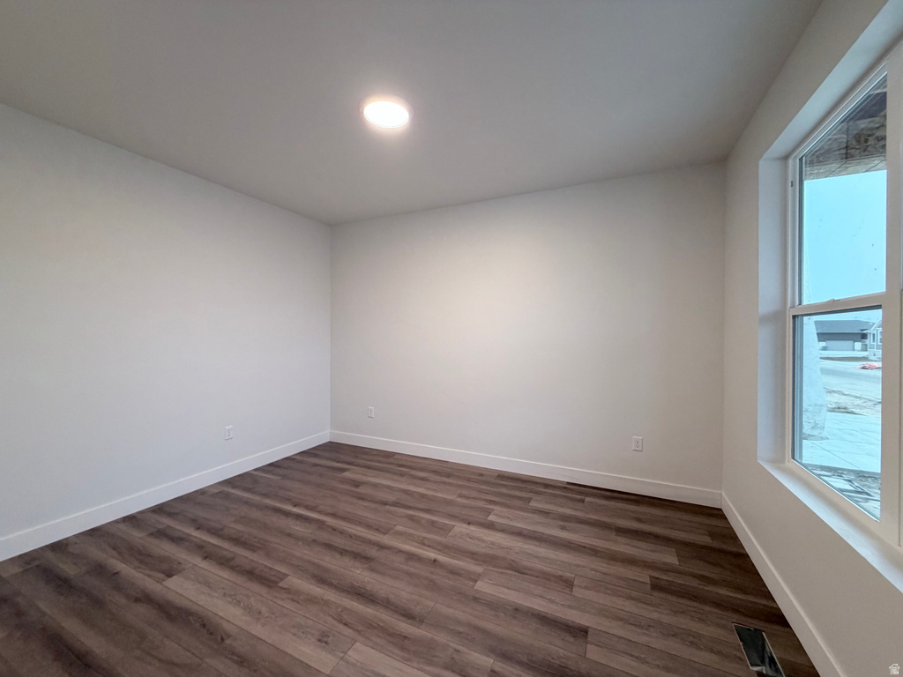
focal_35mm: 14
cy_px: 338
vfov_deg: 85.7
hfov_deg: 102.1
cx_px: 452
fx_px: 365
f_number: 2.2
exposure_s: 1/120
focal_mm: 2.22
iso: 250
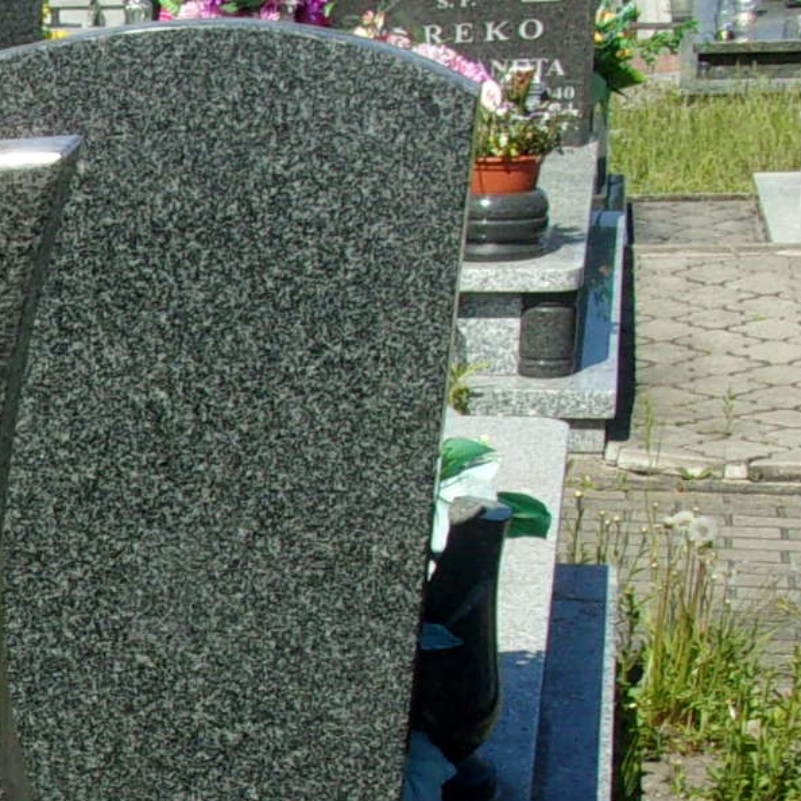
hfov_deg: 14.6
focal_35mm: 108
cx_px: -538
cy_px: 696
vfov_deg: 16.0
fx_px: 2827
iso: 80
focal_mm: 5.1
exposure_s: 1/90
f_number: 10.8
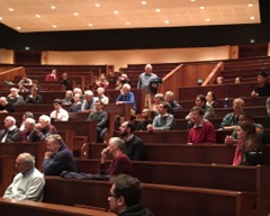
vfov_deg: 29.1
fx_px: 416
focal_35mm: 52
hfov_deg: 35.8
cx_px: 170
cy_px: 132
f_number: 2.2
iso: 400
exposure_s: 1/17
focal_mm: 4.15
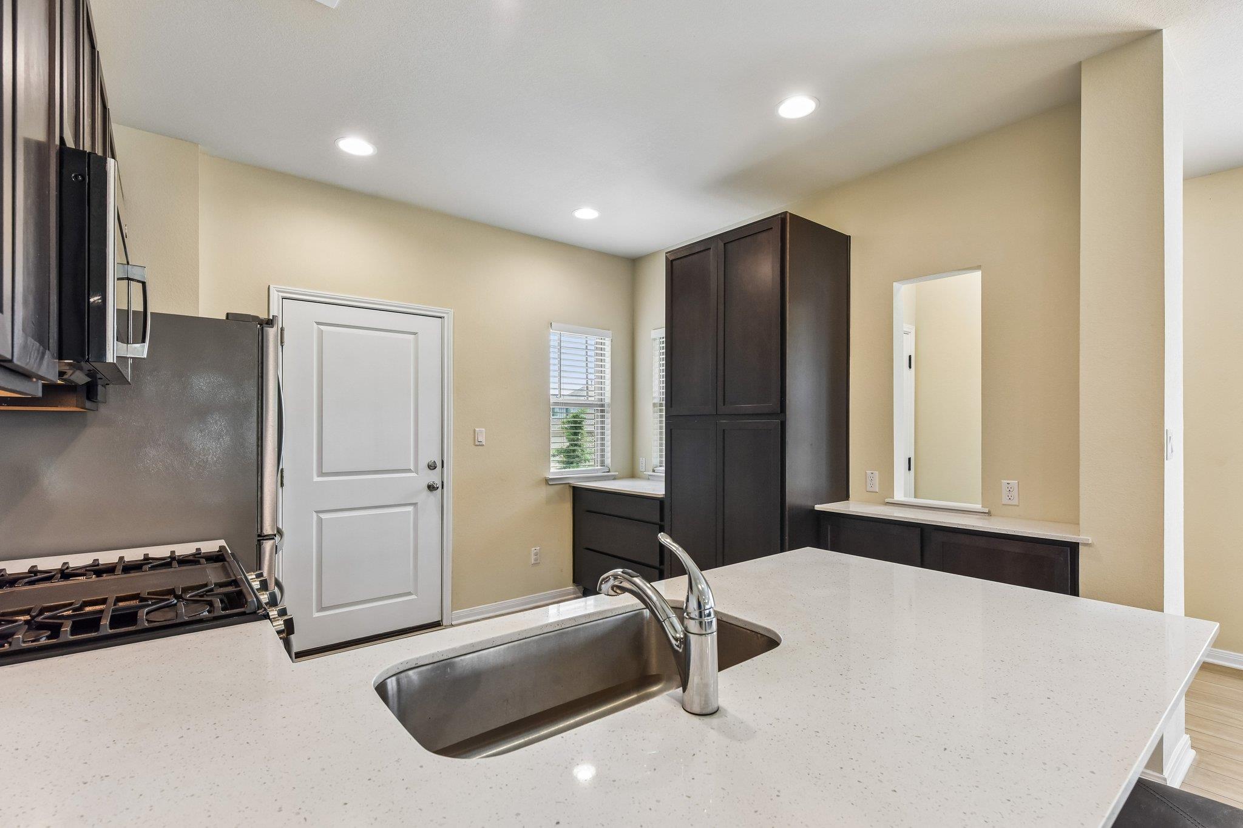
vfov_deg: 73.7
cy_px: 414
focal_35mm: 16
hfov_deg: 96.7
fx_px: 552
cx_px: 622
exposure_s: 1/15
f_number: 8
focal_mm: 16
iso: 320
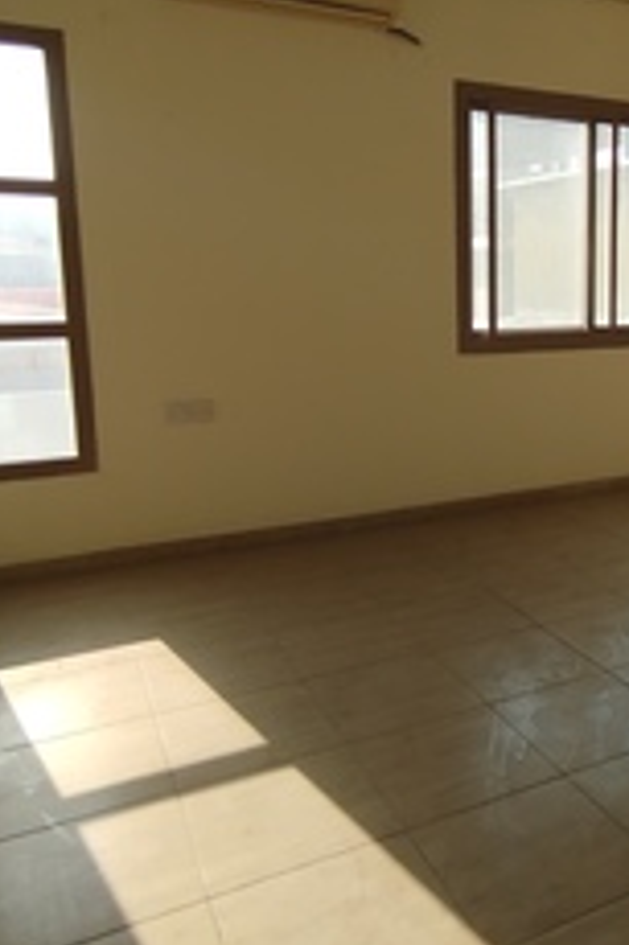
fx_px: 814
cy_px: 421
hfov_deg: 39.4
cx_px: 561
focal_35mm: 31
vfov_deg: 60.2
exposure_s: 1/124
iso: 50
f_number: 2.2
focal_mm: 1.65
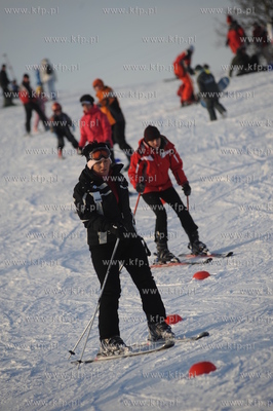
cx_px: 136
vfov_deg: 10.3
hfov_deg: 6.9
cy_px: 206
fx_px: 2279
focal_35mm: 200
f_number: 5
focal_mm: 200
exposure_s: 1/800
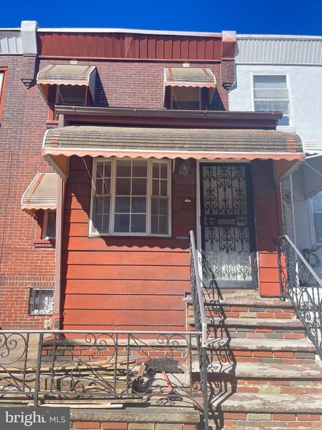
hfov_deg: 54.9
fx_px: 310
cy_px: 215
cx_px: 161
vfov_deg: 69.4
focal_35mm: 25
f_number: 1.6
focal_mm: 5.1
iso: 32
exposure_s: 1/1715
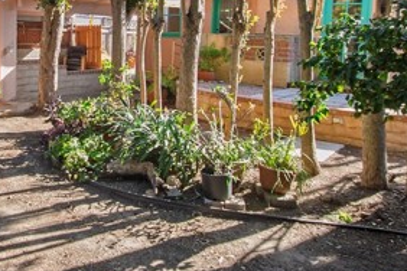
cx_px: 75
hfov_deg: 51.9
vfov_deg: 37.8
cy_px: 64
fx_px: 384
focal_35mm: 34
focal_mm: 10
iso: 800
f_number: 5
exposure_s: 1/200
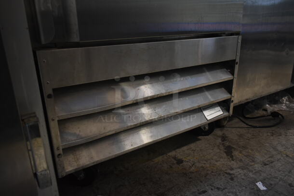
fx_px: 221
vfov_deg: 48.0
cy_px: 98
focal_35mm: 27
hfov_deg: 67.3
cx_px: 147
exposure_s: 1/30
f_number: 3.5
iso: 1100
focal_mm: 18
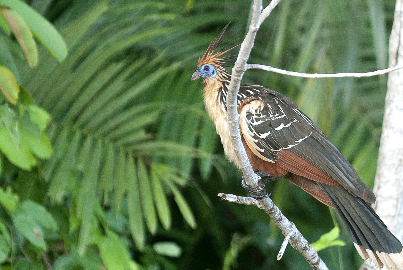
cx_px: 202
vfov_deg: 4.6
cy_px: 135
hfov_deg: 6.9
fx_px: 3362
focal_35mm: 300
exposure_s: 1/125
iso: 200
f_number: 2.8
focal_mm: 200
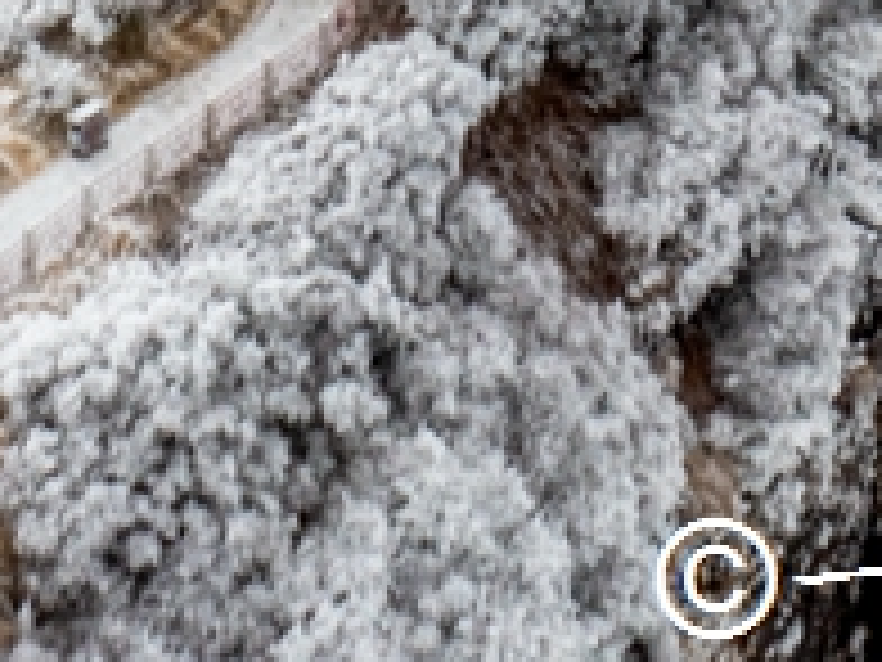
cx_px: 1062
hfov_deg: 8.9
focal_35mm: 220
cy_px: -1693
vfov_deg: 6.0
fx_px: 5606
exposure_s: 1/50
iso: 200
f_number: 11
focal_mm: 10.26
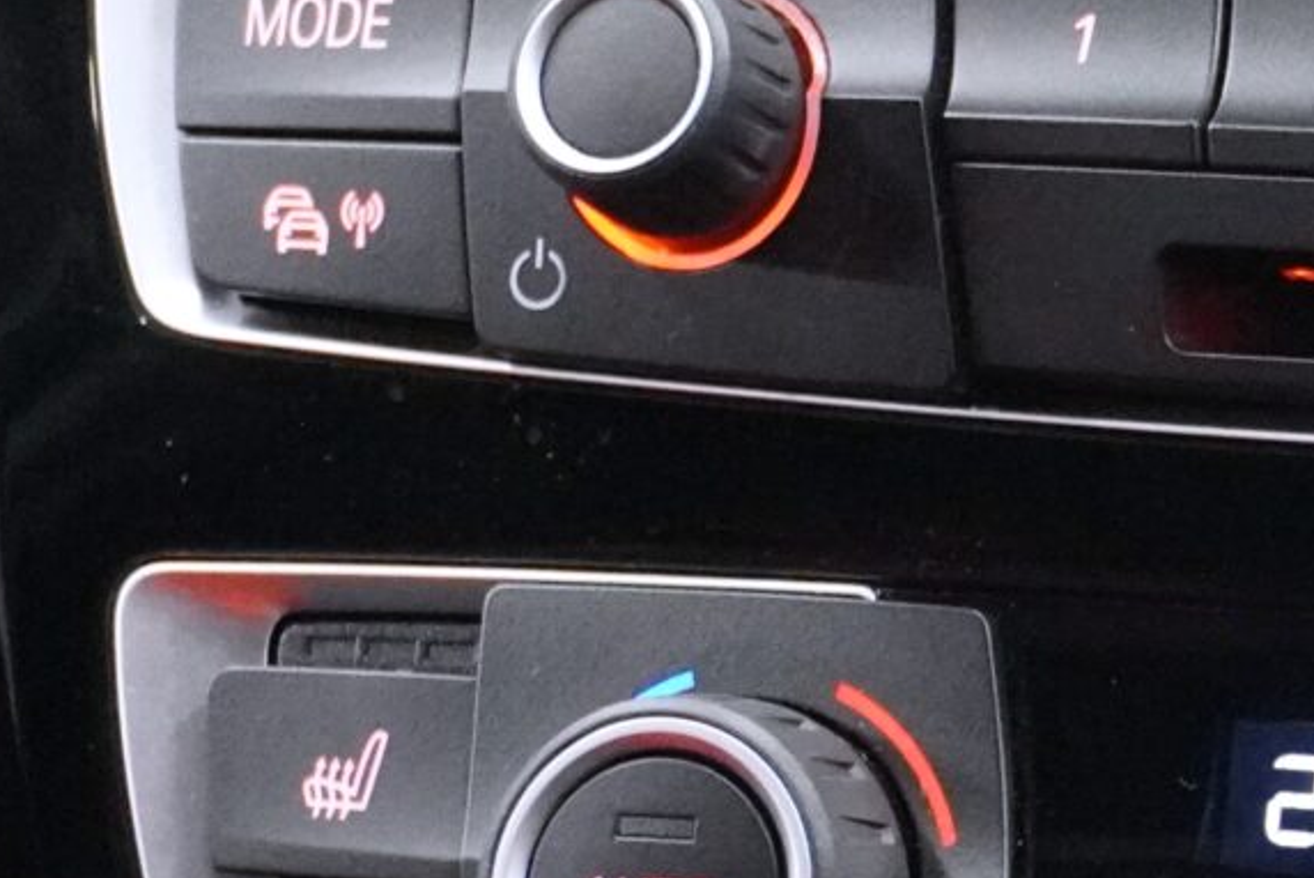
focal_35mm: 255
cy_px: 68
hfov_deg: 7.9
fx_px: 9312
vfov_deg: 5.4
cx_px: 2175
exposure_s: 1/40
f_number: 5.6
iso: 6400
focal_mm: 38
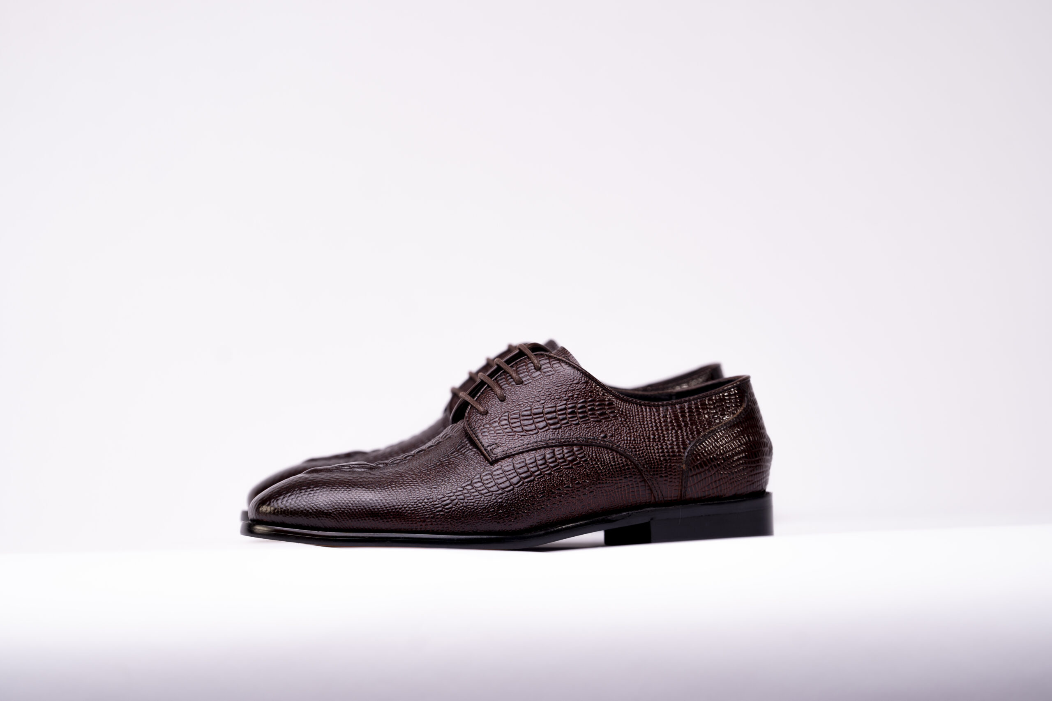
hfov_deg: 10.4
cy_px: 350
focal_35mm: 198
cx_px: 526
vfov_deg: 6.9
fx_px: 5786
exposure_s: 1/100
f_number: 5
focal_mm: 198
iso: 100
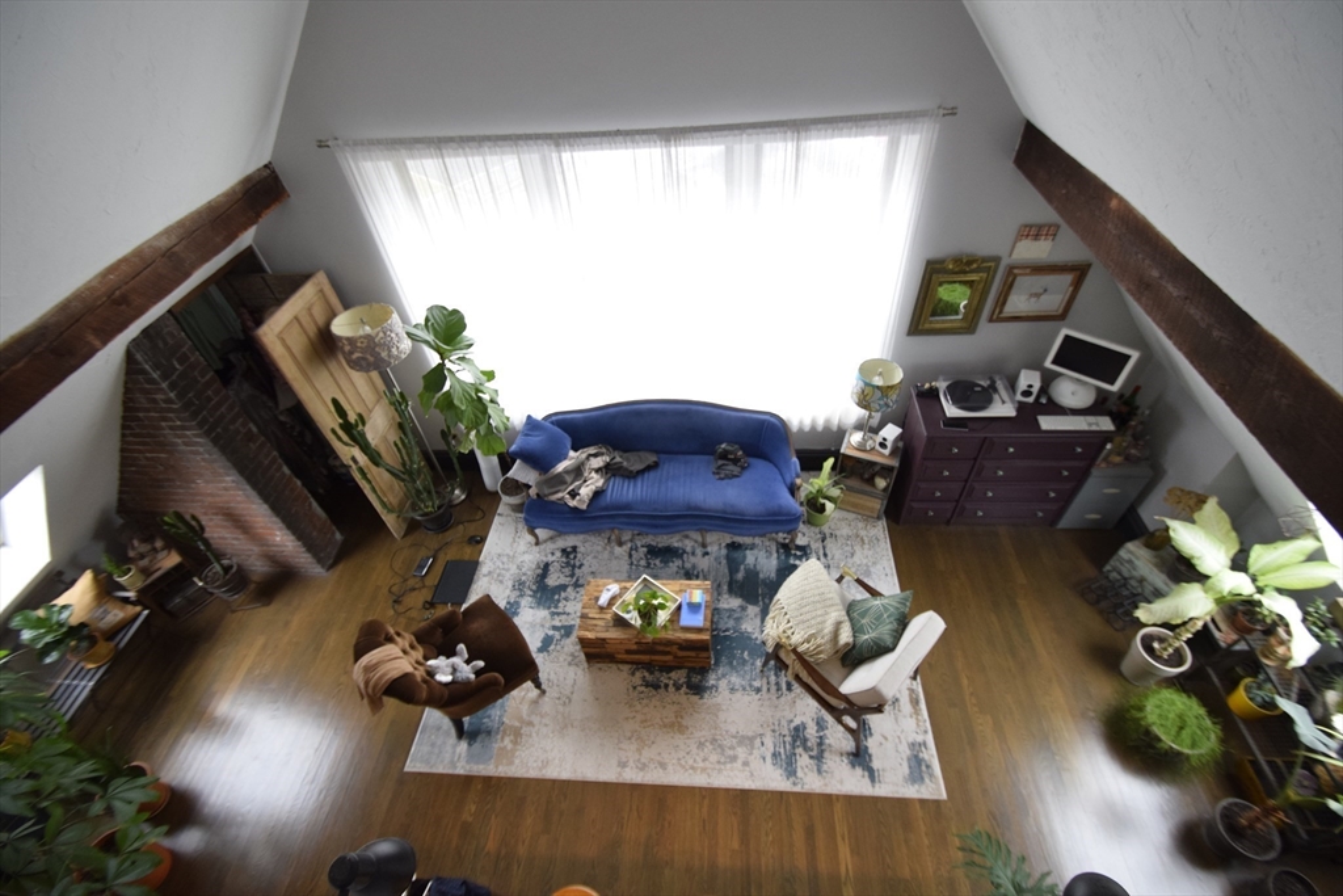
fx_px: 560
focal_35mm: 15
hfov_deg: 100.4
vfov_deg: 77.3
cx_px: 672
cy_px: 448
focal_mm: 10
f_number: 4
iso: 800
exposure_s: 1/60
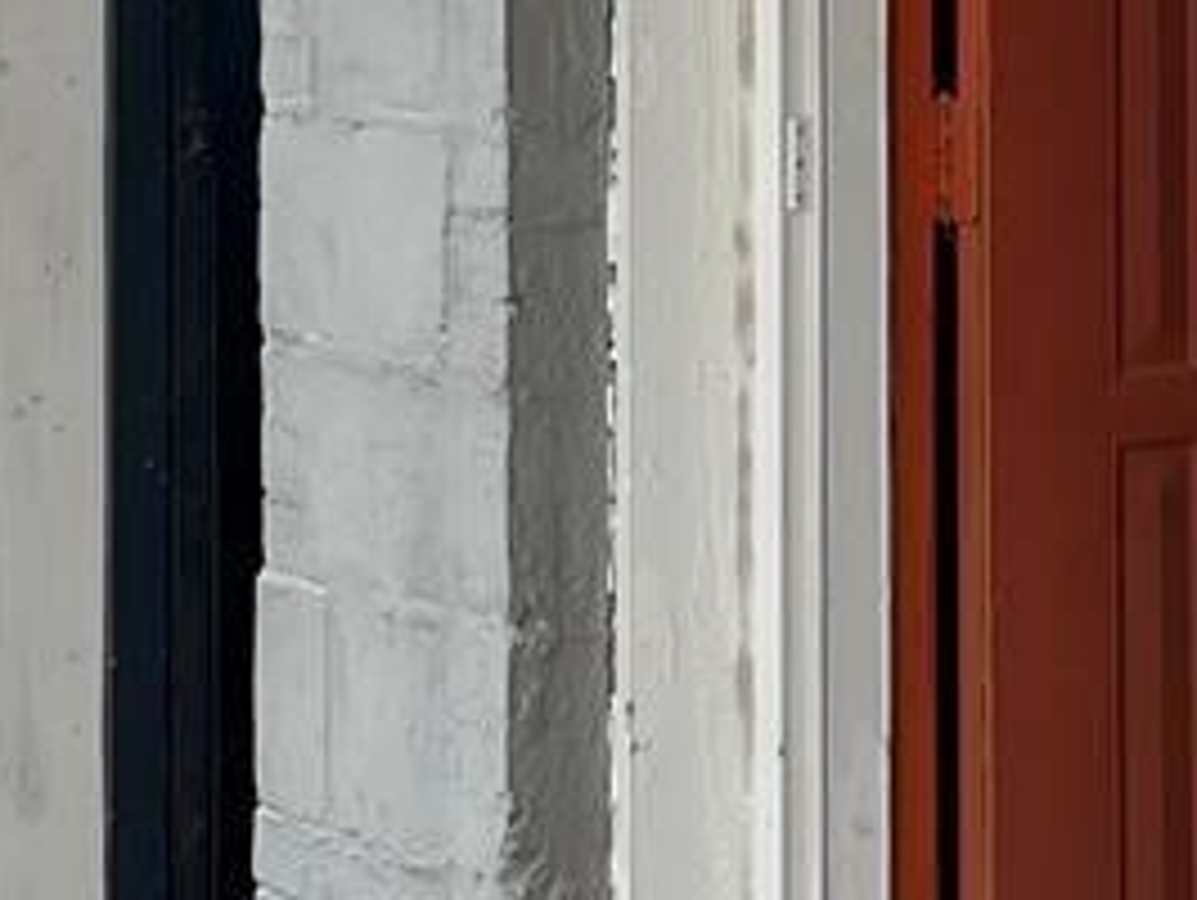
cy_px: -522
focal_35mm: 197
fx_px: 6818
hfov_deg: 10.0
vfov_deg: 7.4
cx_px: 981
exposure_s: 1/728
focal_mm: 5.7
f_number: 1.5
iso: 50
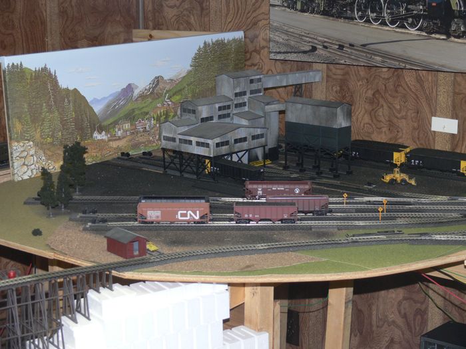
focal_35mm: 73
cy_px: 174
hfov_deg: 26.7
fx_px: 983
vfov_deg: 20.2
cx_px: 233
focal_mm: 15.5
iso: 100
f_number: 3.2
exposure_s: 1/30
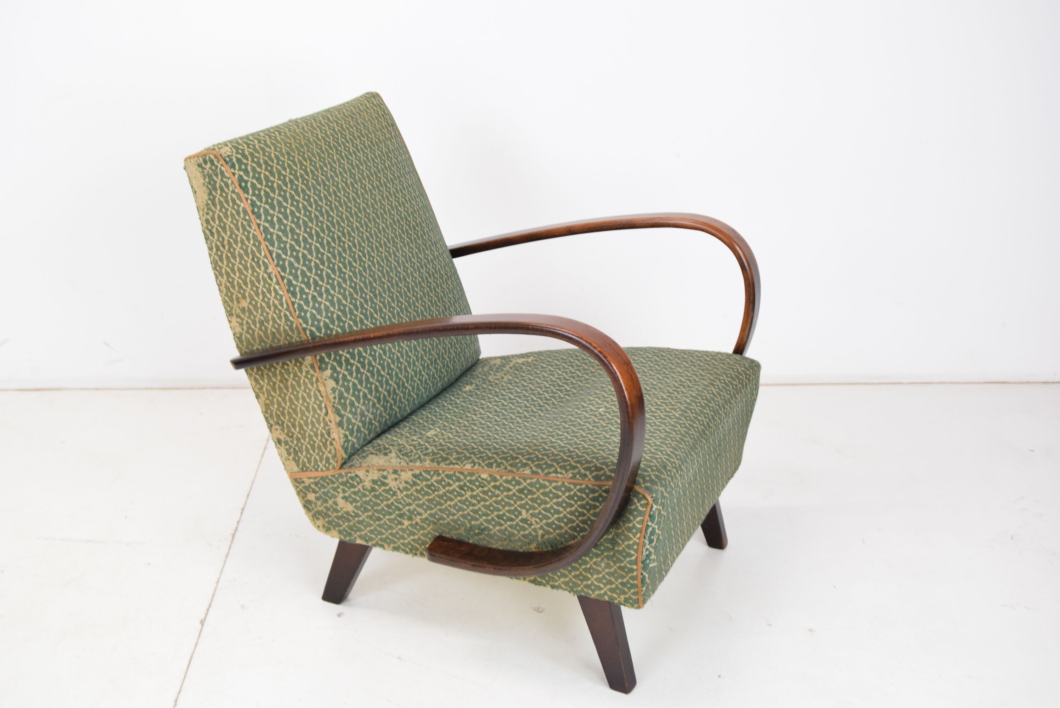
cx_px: 530
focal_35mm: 45
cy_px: 354
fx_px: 1326
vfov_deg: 29.9
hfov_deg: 43.6
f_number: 5.6
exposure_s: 1/125
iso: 1600
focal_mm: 30
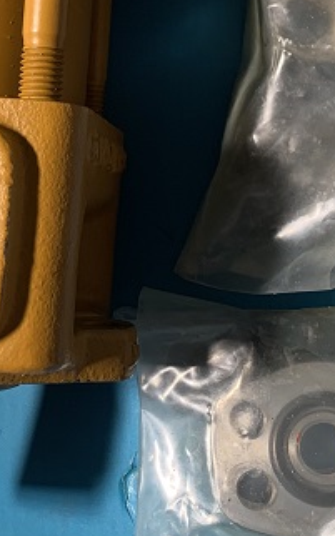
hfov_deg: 18.8
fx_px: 1009
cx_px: 141
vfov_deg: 29.4
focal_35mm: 69
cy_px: 139
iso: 64
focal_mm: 4.25
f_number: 1.8
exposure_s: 1/121
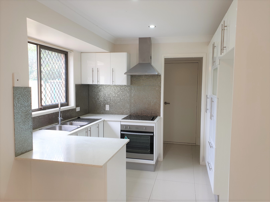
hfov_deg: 67.3
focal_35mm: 26
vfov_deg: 53.1
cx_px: 135
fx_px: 203
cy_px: 101
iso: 80
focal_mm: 4.3
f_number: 2.4
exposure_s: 1/100
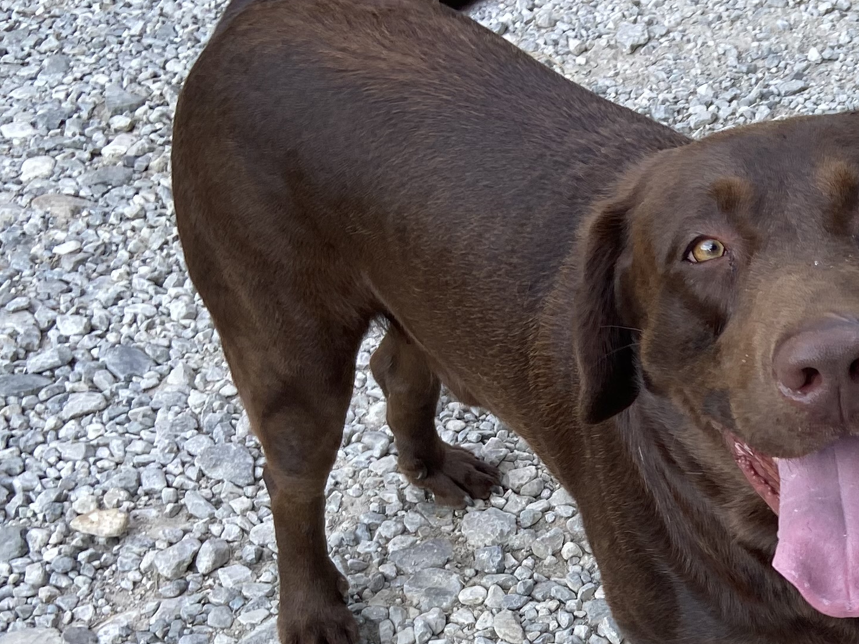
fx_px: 1787
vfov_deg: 20.0
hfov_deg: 25.2
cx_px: 937
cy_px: 606
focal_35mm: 72
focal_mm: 4.25
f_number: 1.8
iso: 32
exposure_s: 1/130
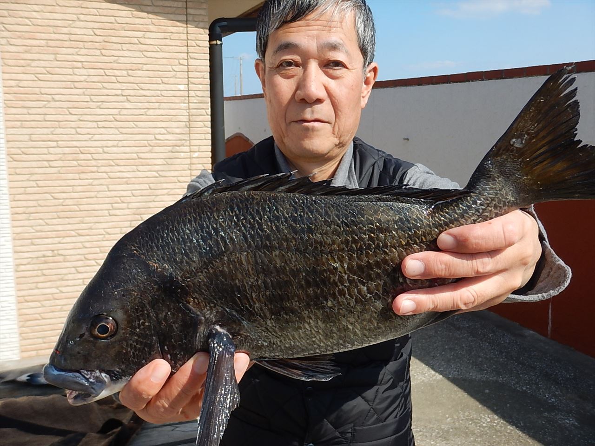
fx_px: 636
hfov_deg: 50.1
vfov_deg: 38.7
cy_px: 223
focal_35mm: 37
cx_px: 298
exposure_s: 1/800
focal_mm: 6.6
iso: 125
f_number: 4.2
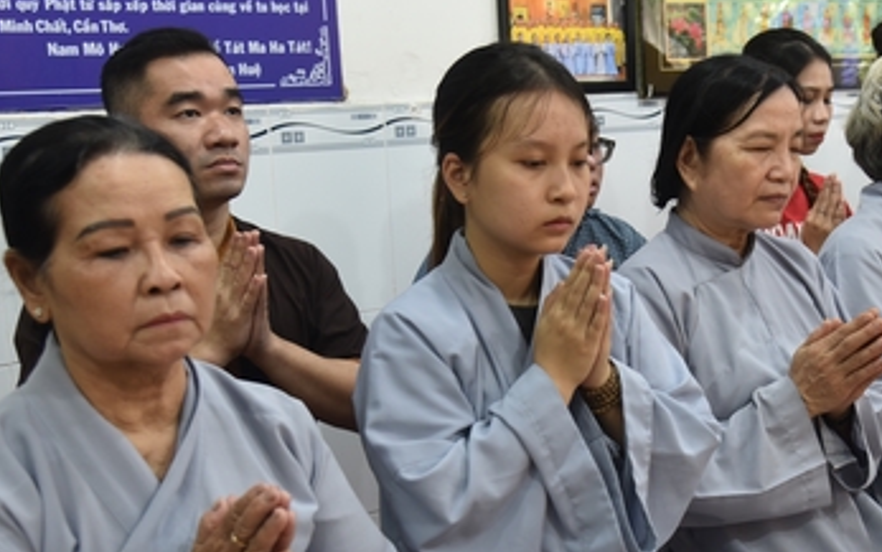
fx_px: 1563
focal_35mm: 65
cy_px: 321
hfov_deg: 30.8
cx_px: 689
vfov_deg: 20.0
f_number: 4
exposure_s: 1/60
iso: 640
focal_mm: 34
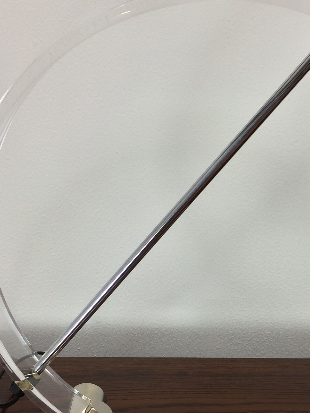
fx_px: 704
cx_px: 213
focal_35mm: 59
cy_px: 245
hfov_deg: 24.7
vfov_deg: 32.6
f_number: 2.2
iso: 50
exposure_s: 1/50
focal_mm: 4.15
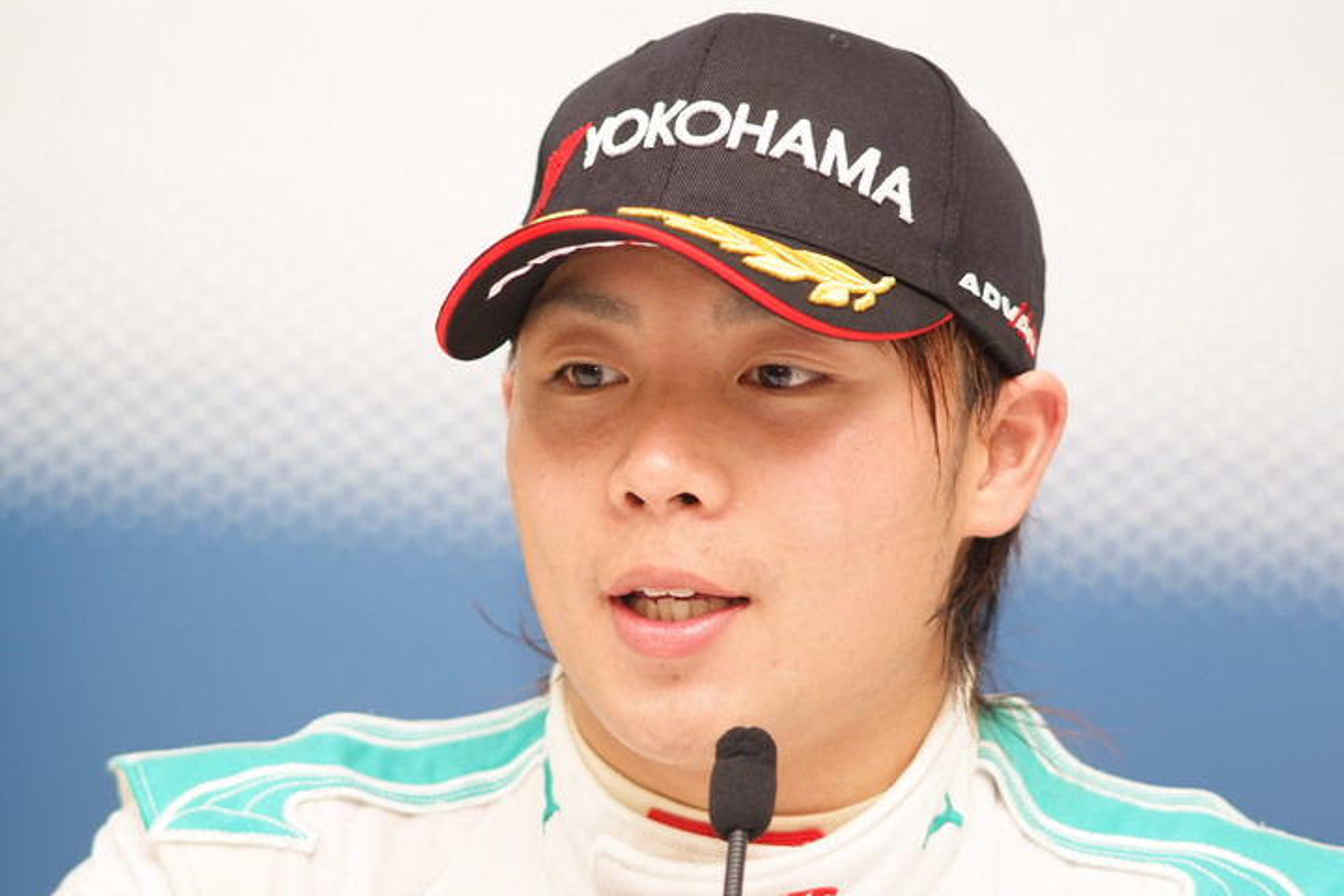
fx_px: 10079
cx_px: 672
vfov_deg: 5.1
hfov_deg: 7.6
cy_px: 448
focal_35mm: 270
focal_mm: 180
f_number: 2.8
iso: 400
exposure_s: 1/125
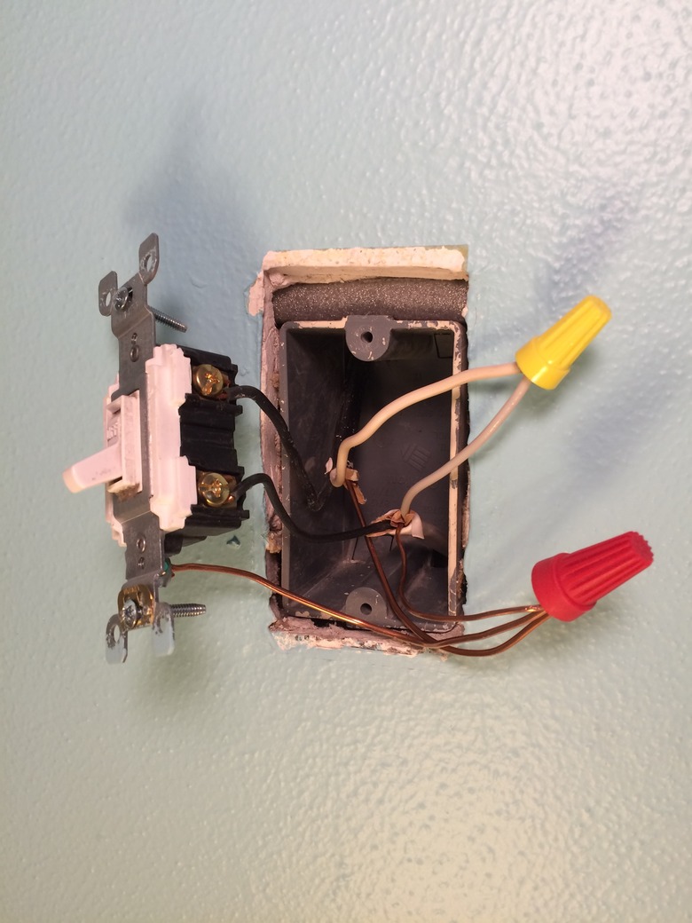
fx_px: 773
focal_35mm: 29
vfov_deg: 61.7
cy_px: 462
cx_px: 346
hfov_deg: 48.2
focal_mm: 4.15
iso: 64
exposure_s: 1/30
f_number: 2.2
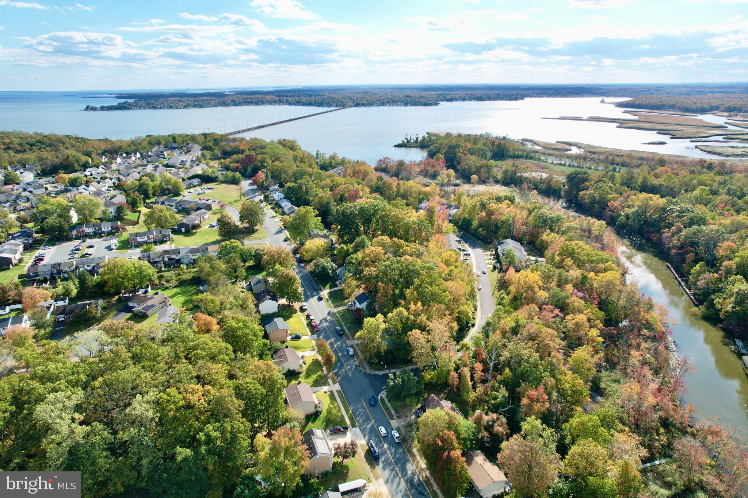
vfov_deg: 57.2
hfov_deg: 78.6
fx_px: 457
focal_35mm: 22
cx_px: 374
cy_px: 249
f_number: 2.8
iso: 100
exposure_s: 1/1600
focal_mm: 8.38
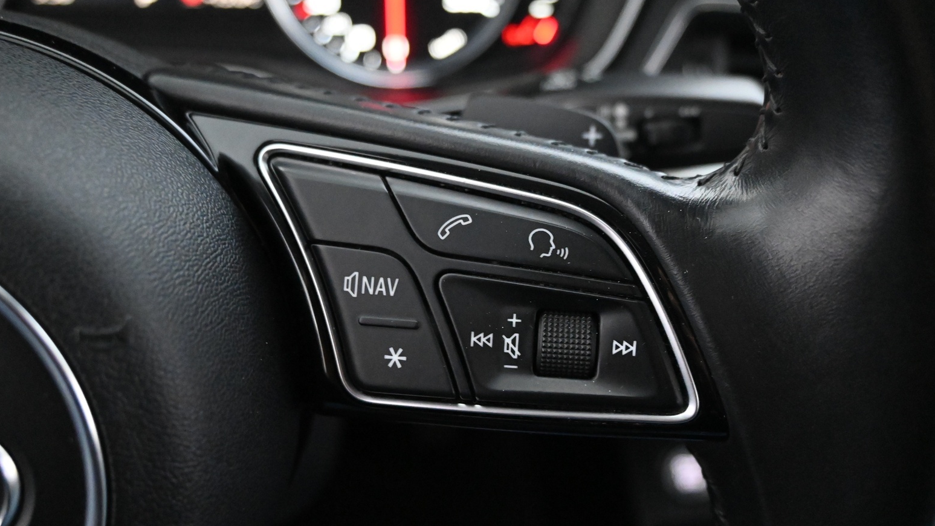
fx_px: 856
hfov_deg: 57.2
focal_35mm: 35
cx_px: 458
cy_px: 283
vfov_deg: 34.1
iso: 9000
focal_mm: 21
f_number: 4
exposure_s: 1/30
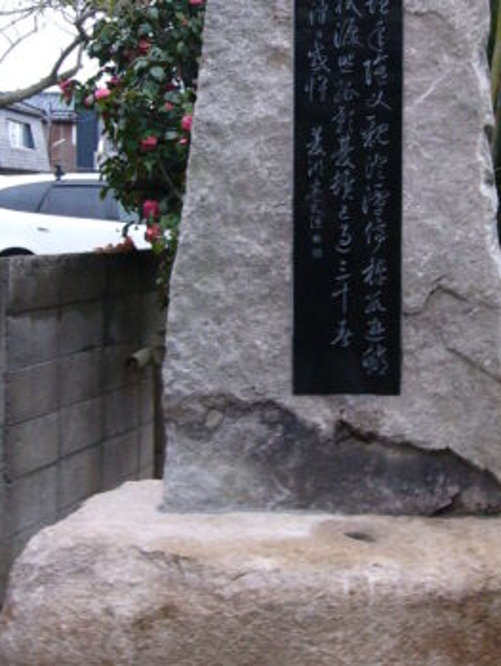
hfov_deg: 24.3
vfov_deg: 32.1
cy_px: 266
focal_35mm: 60
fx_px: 1156
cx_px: 331
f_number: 2.8
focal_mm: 5.8
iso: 200
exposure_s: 1/40
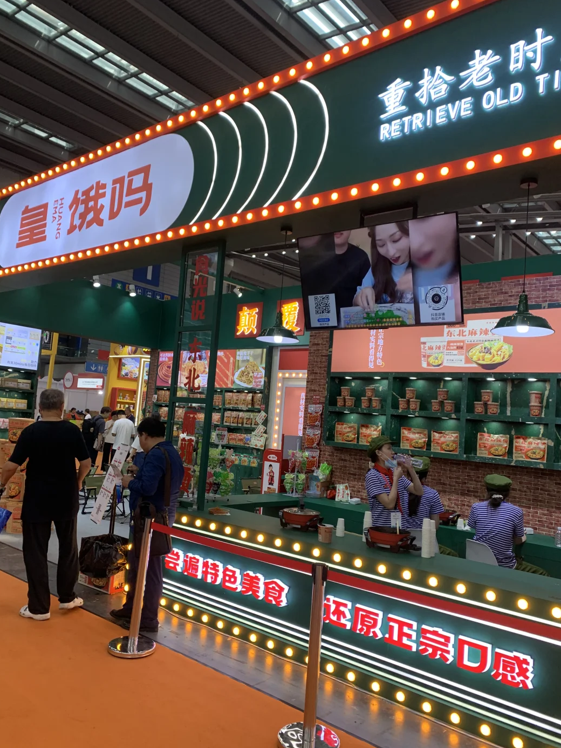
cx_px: 270
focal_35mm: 27
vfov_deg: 65.3
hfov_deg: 51.3
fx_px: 584
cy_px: 378
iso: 64
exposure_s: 1/121
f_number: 1.8
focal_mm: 4.25
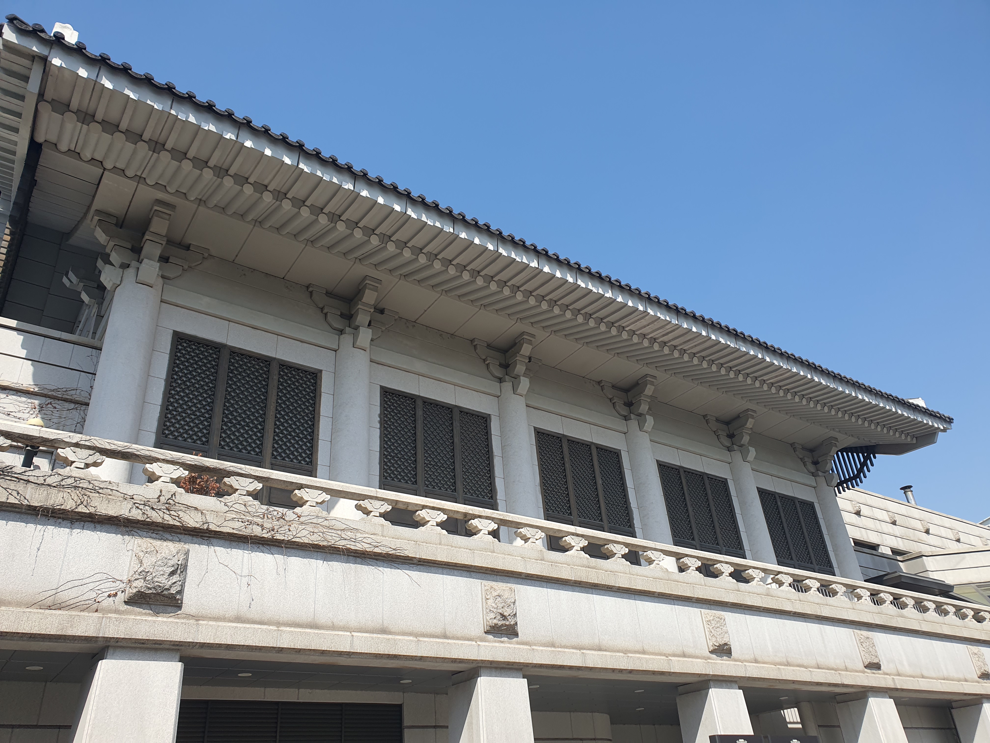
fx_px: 744
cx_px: 495
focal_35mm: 26
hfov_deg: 67.3
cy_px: 372
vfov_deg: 53.1
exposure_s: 1/1372
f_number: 2.4
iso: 50
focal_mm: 4.3
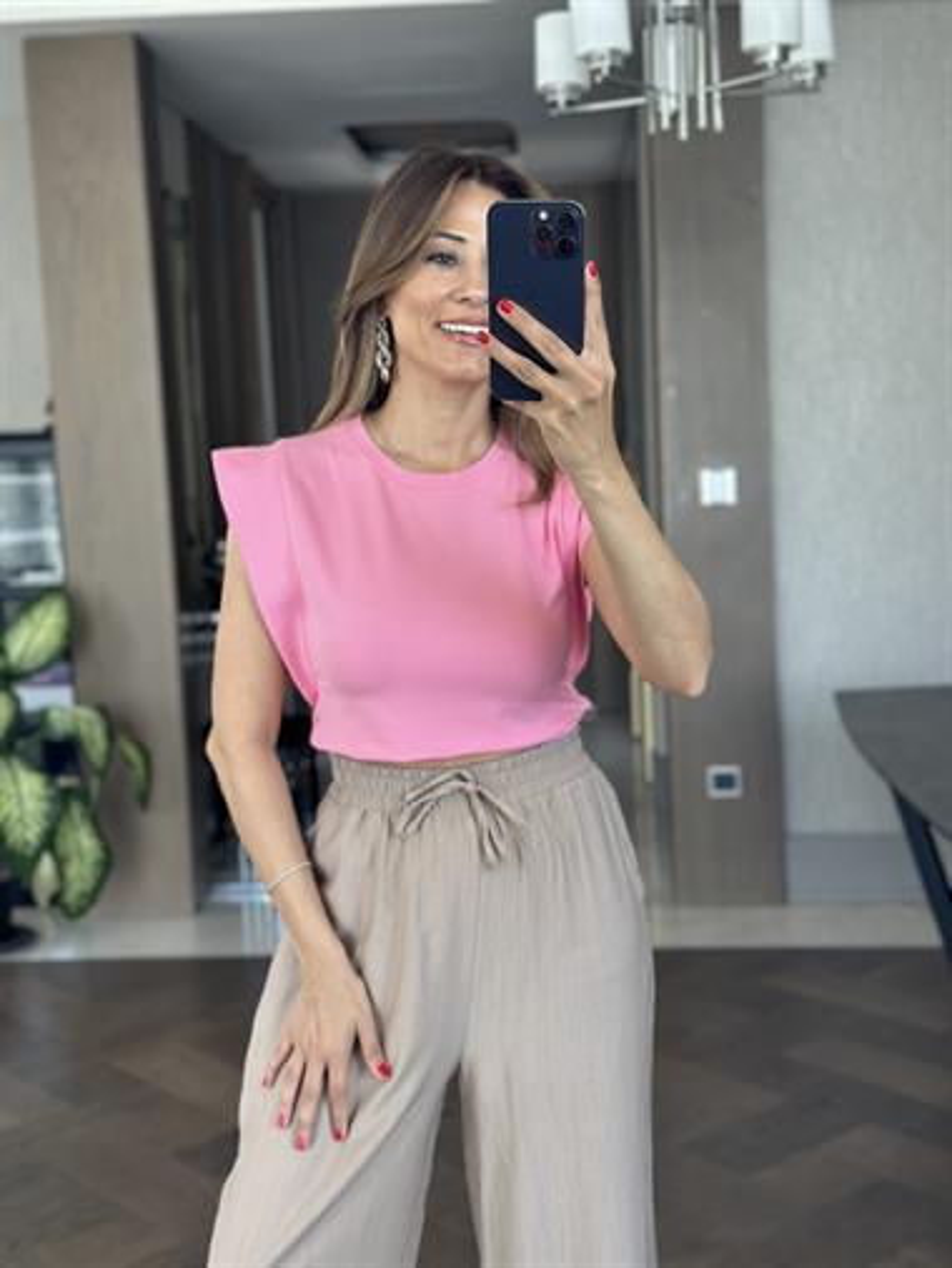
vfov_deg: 39.6
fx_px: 1759
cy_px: 634
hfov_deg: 30.3
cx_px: 476
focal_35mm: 48
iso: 125
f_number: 1.78
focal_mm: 6.86
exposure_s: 1/131
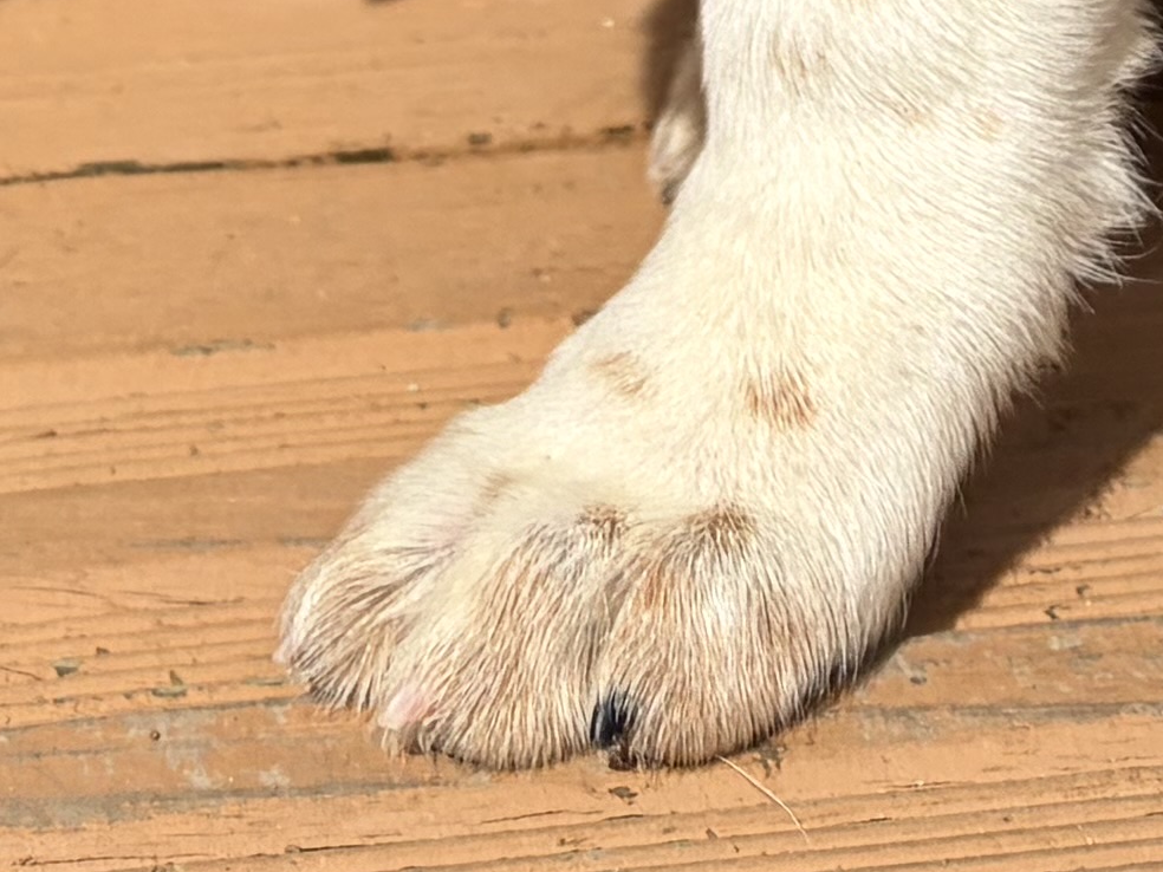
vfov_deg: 8.7
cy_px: -1369
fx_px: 5073
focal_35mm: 151
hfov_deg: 13.1
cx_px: 444
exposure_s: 1/6993
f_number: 1.6
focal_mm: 5.96
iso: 64
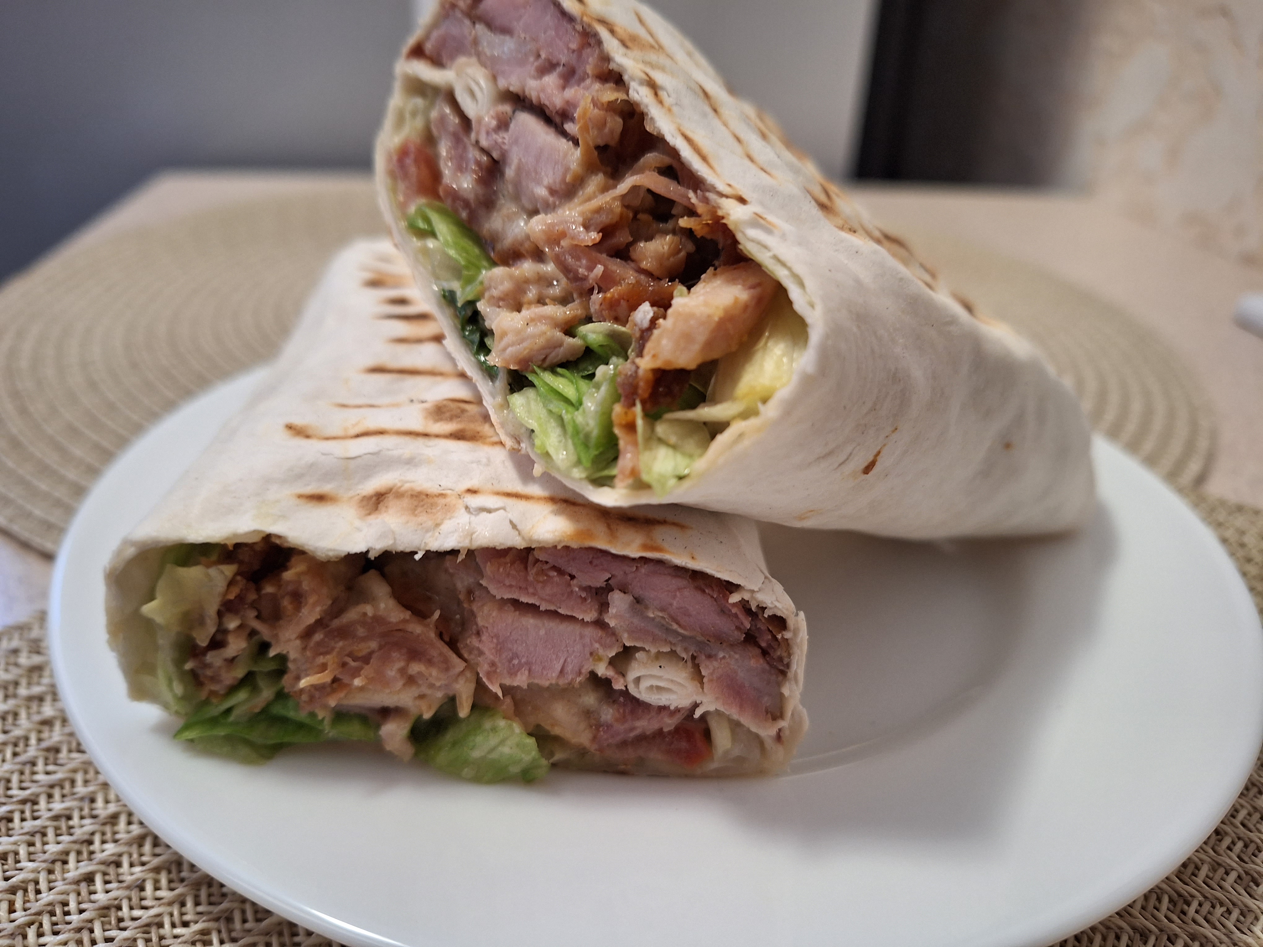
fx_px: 839
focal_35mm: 23
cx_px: 632
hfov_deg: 73.9
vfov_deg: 58.9
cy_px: 474
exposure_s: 1/25
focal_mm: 5.54
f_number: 1.8
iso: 250
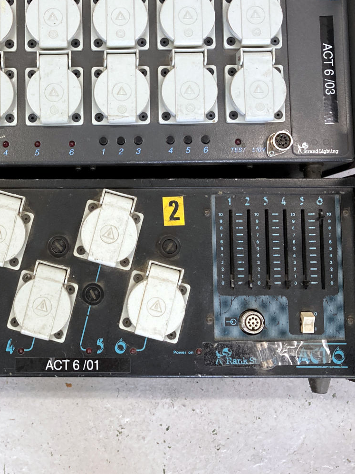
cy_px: 211
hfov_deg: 31.2
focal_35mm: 45
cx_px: 62
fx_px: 615
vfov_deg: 42.0
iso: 125
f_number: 1.8
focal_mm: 3.99
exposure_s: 1/50
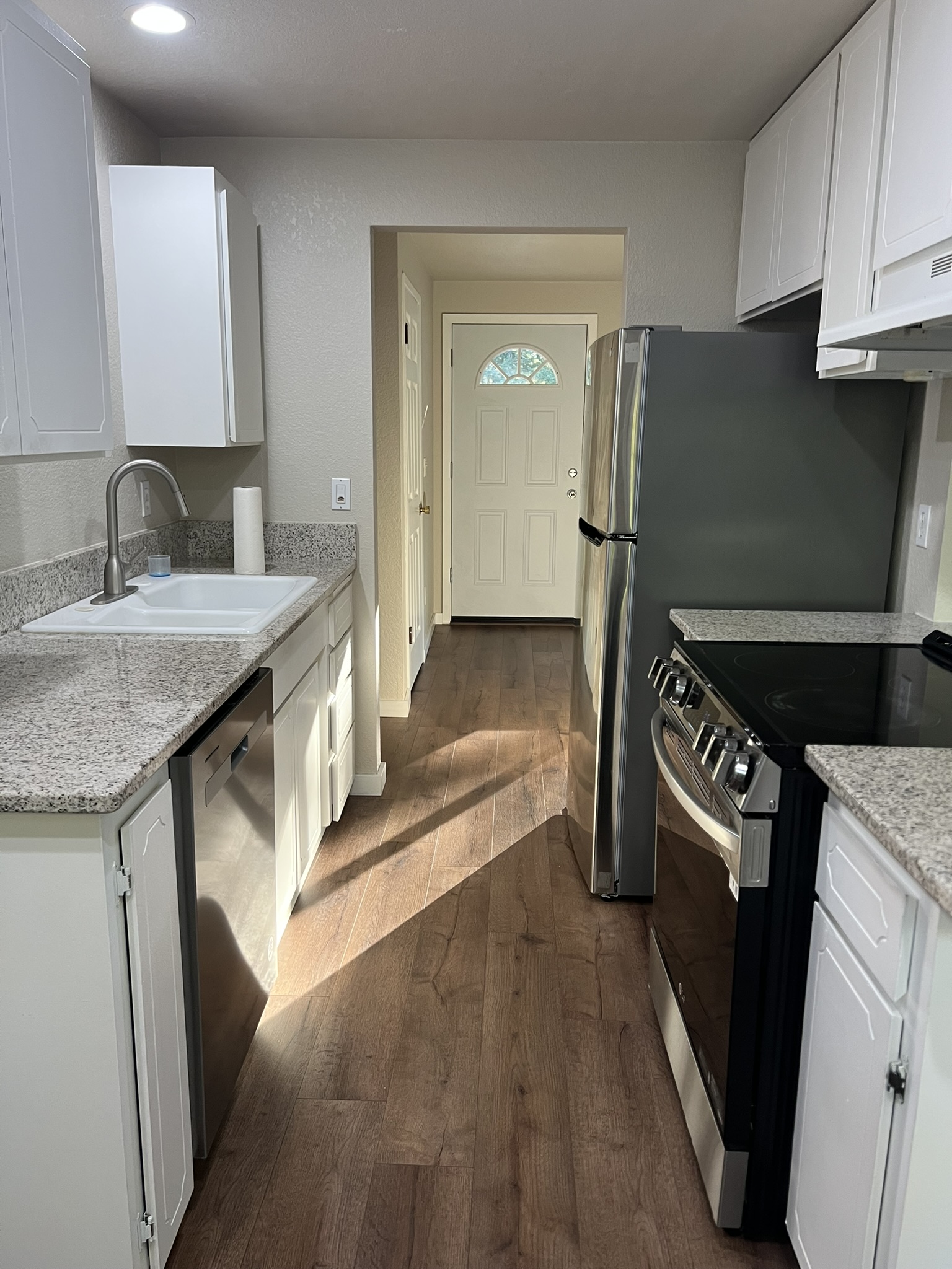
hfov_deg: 53.1
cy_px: 634
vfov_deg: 67.3
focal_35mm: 26
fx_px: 953
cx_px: 476
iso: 100
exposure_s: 1/60
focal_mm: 5.7
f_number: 1.5
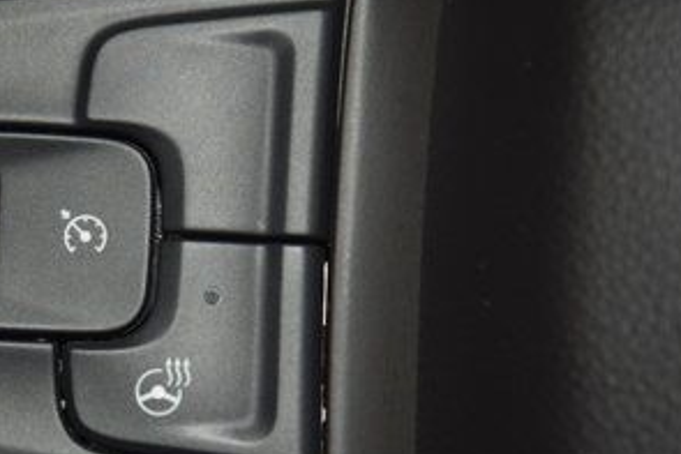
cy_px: 204
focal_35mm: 228
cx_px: 14
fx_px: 4315
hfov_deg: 9.0
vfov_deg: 6.0
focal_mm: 70
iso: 100
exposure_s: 1/125
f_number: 8
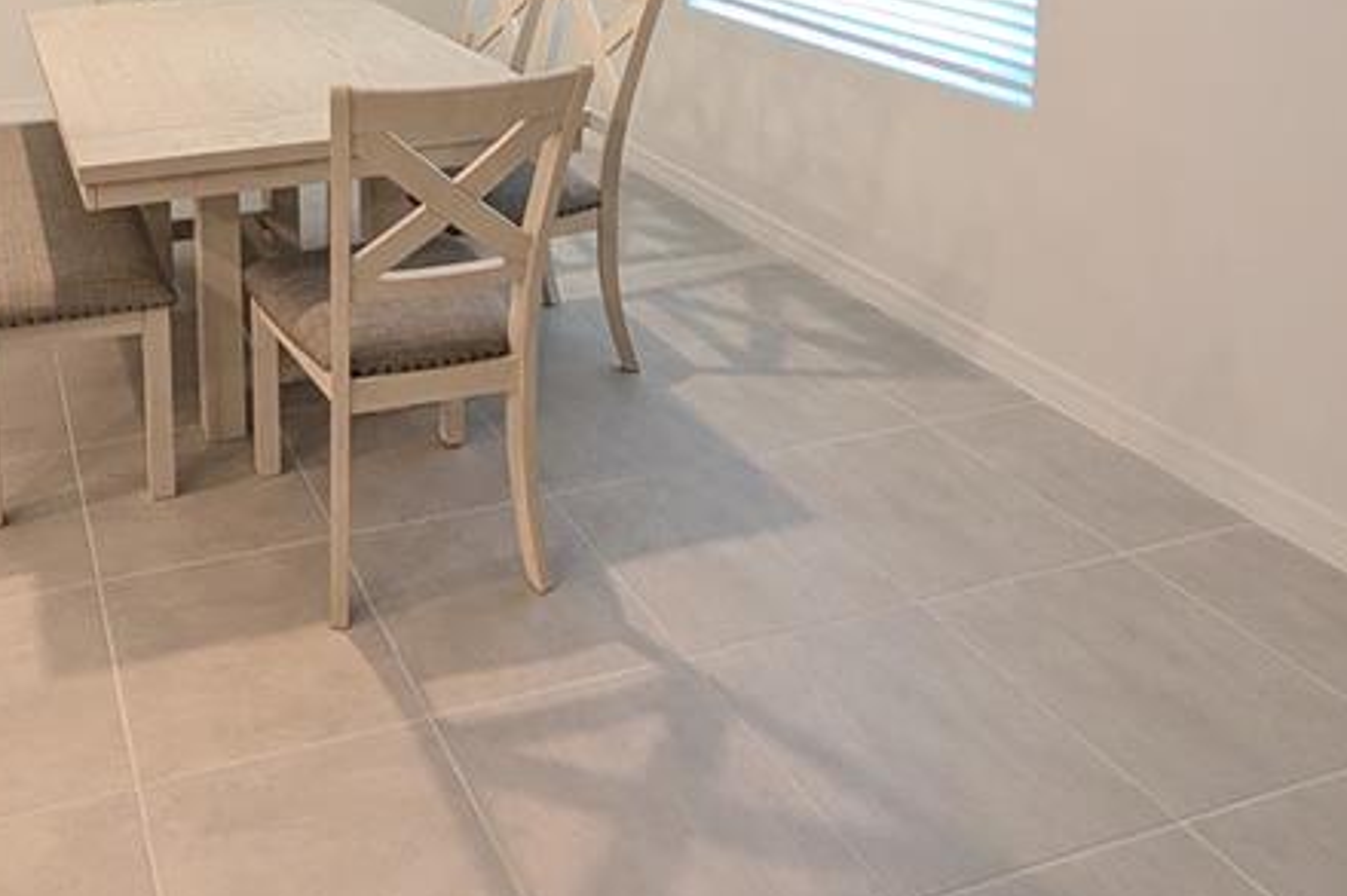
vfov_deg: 37.0
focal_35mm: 29
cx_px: 248
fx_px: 1085
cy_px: -113
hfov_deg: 58.3
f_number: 1.7
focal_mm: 2.02
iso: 487
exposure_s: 1/120
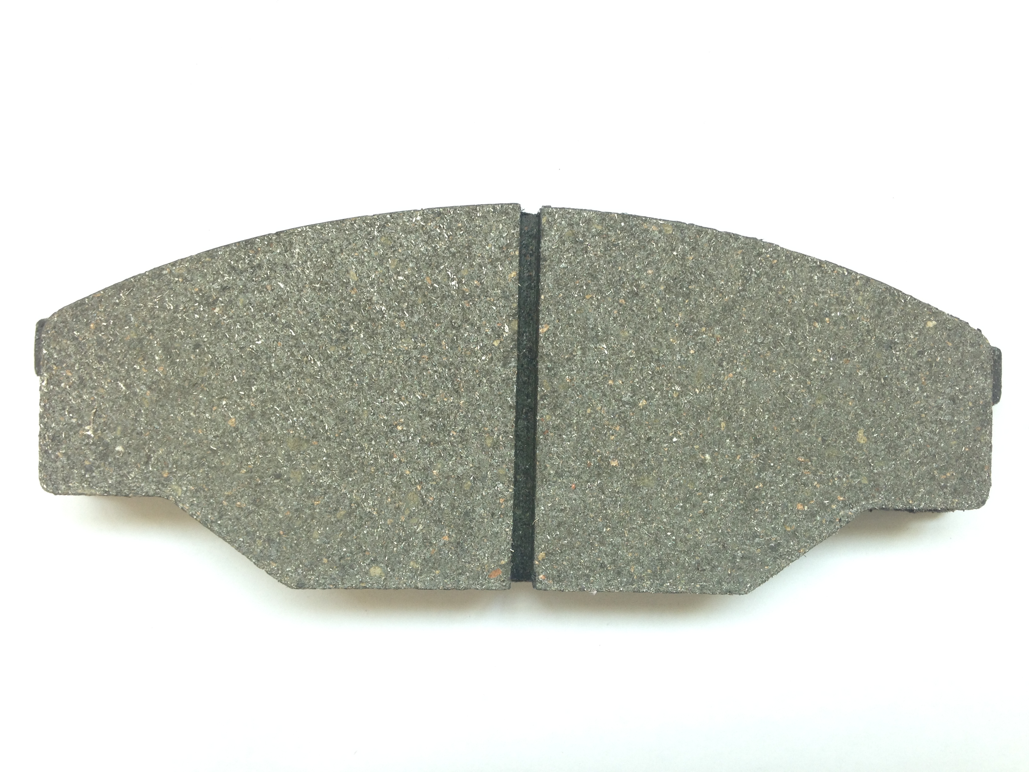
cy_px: 386
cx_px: 514
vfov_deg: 42.9
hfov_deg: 55.4
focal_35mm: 33
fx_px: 981
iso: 64
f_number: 2.4
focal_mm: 4.12
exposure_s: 1/40
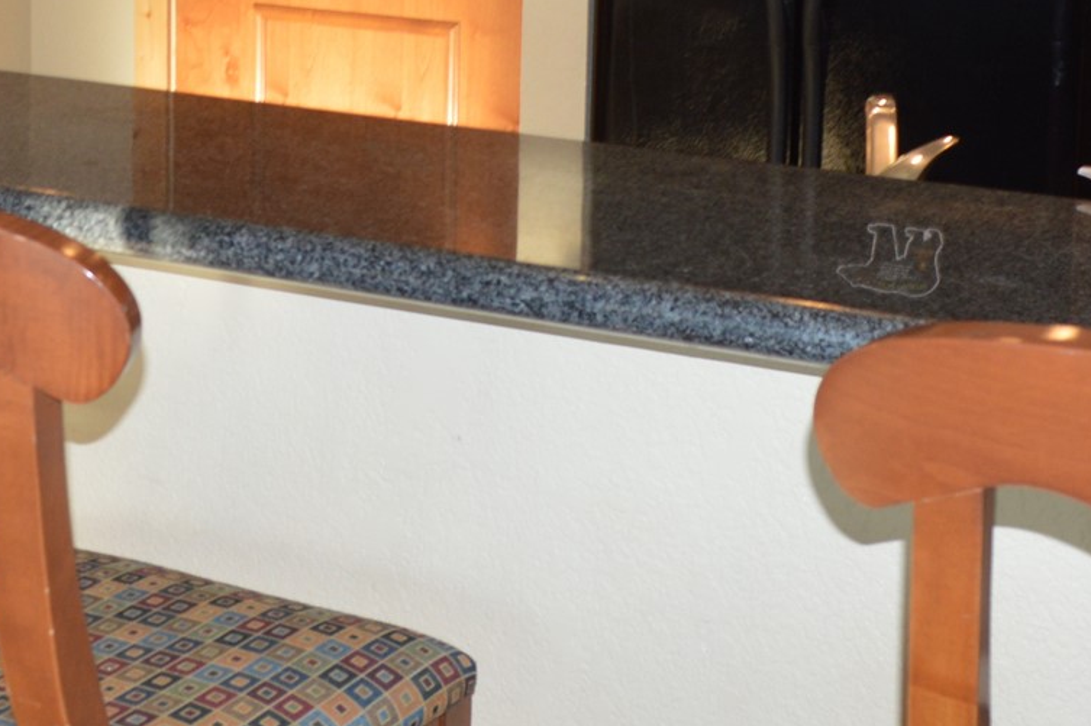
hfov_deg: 25.9
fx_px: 2362
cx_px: 399
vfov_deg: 16.8
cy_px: -101
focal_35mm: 78
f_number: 4
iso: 400
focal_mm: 18
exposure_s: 1/80
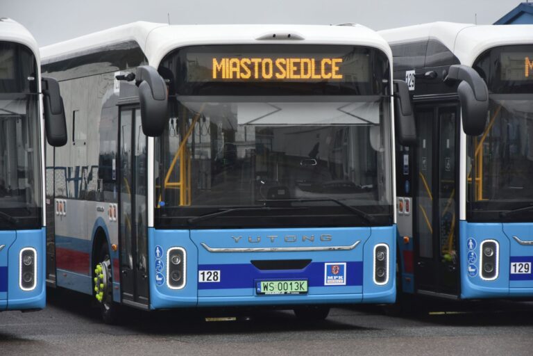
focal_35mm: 158
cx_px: 266
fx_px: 2332
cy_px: 178
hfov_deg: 13.0
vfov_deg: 8.7
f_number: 5.6
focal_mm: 105
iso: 800
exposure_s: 1/500
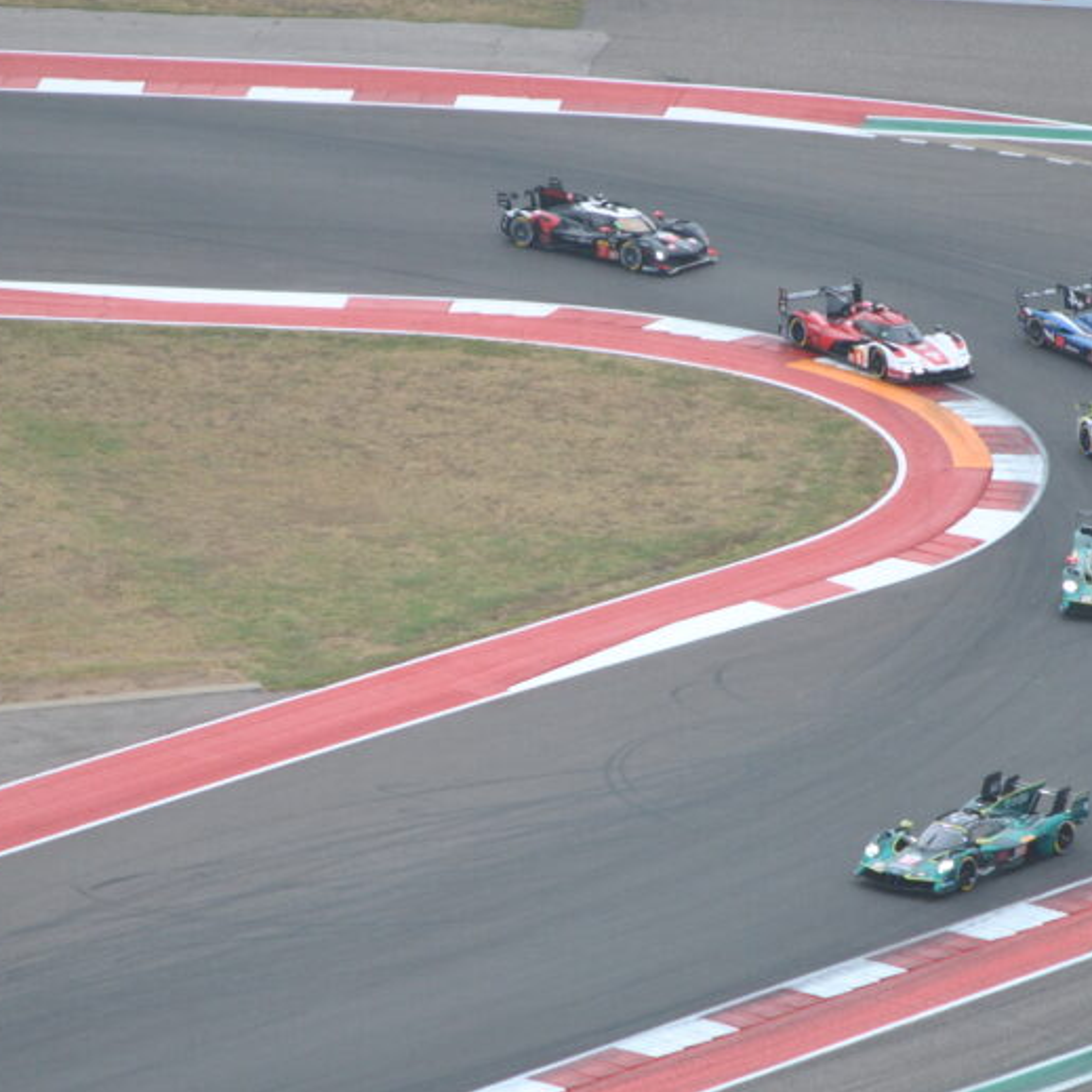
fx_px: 13021
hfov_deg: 4.8
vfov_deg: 4.8
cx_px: 608
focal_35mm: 365
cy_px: 620
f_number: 5
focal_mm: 145
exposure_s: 1/500
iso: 360
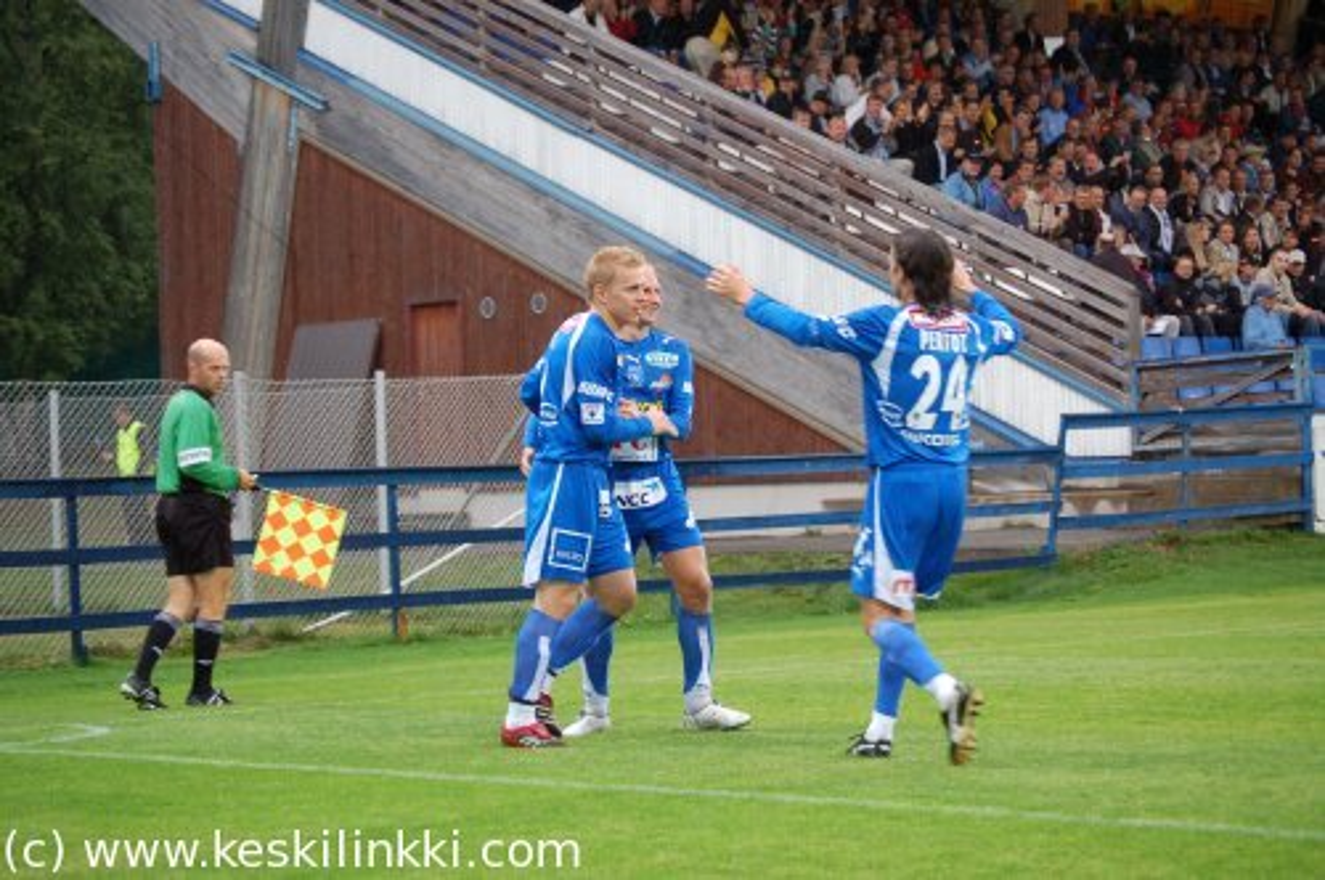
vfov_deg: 15.1
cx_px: 662
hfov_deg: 22.6
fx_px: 3308
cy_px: 440
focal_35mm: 90
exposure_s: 1/125
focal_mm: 60
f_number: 4.2
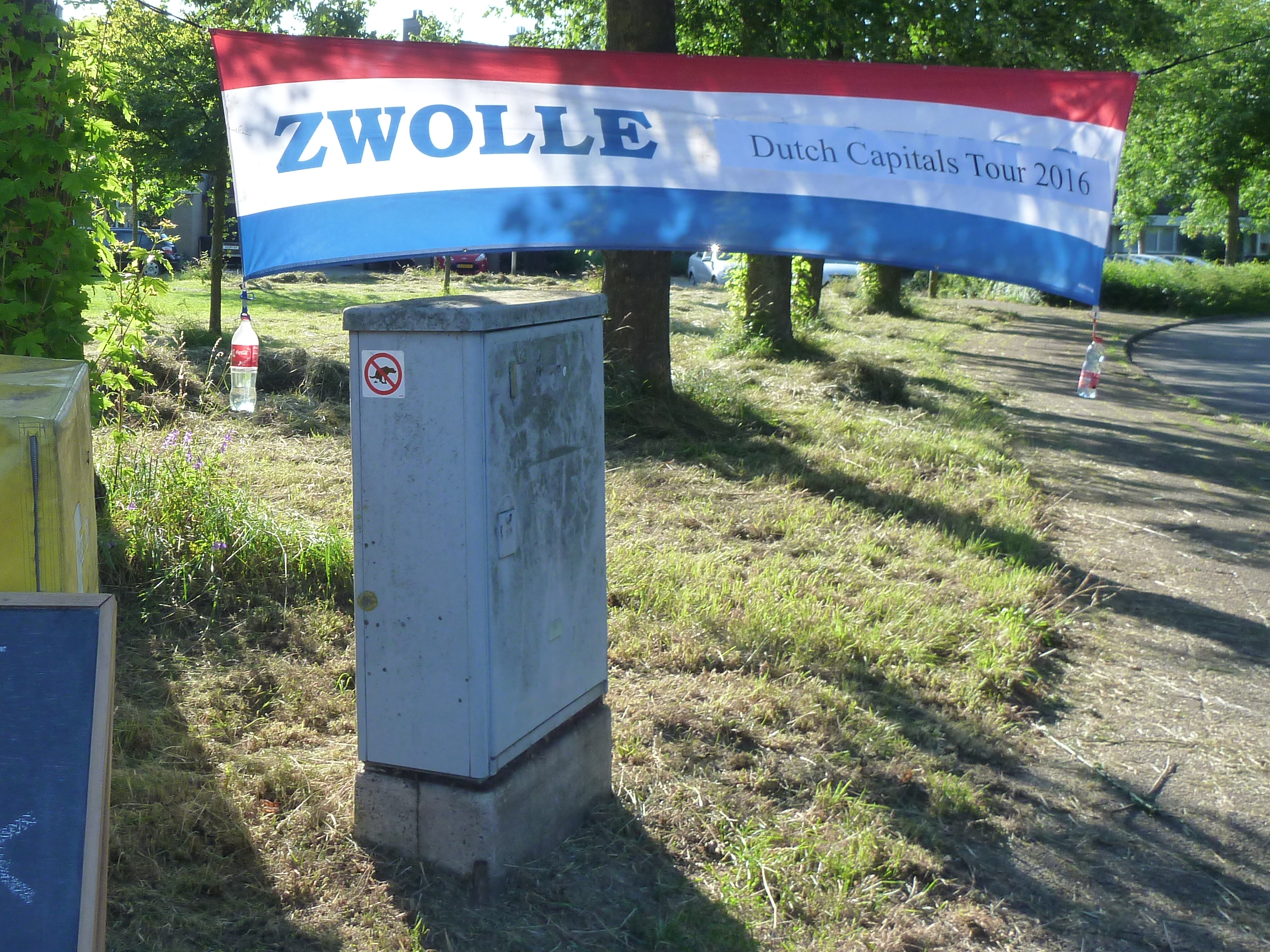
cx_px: 296
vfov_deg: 33.2
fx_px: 1578
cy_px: 301
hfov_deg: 42.3
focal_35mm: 43
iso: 125
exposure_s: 1/200
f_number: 3.3
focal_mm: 4.9
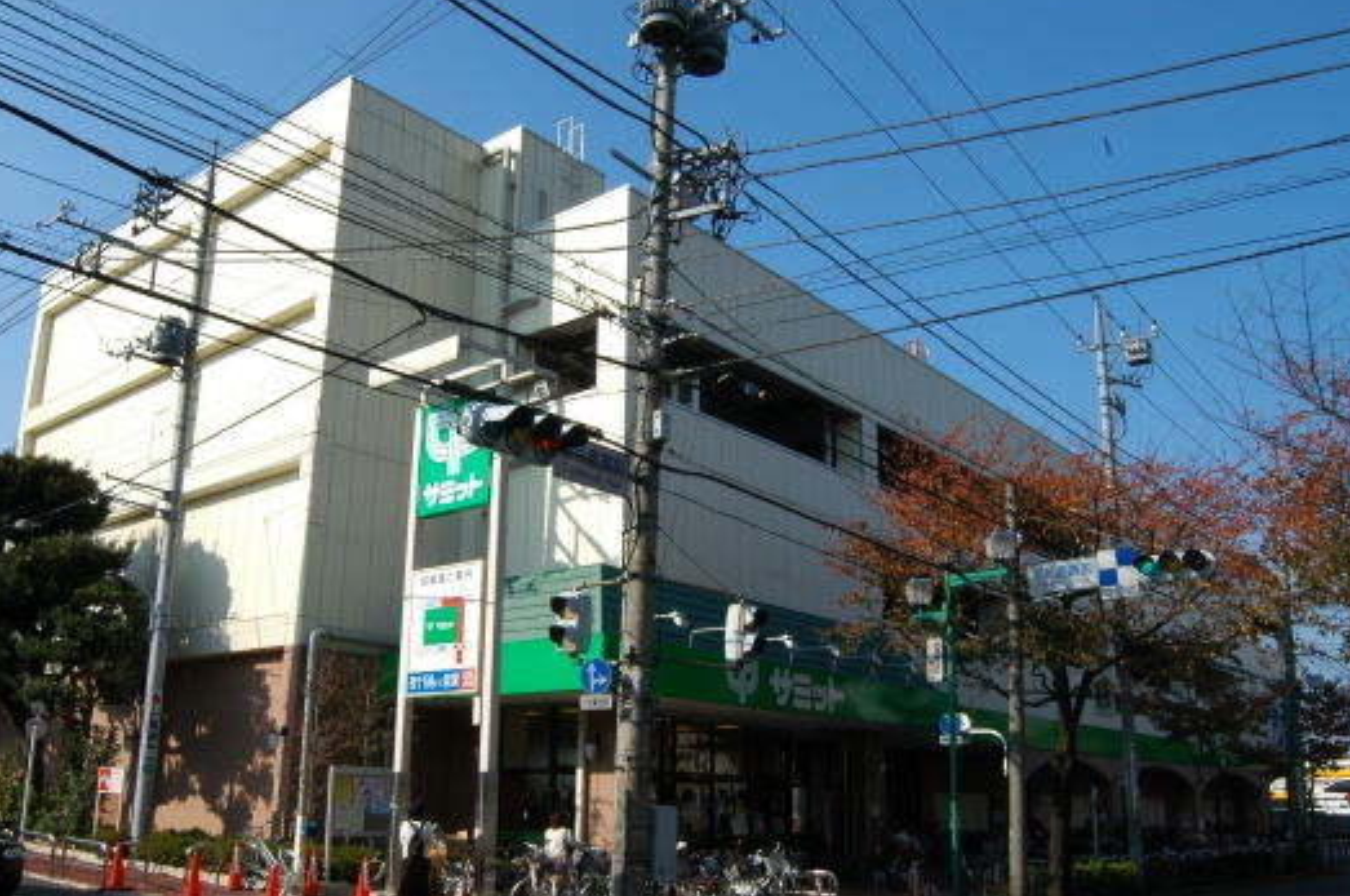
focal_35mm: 31
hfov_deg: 60.3
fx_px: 1161
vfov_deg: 42.1
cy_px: 501
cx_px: 625
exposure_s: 1/60
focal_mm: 18
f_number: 22
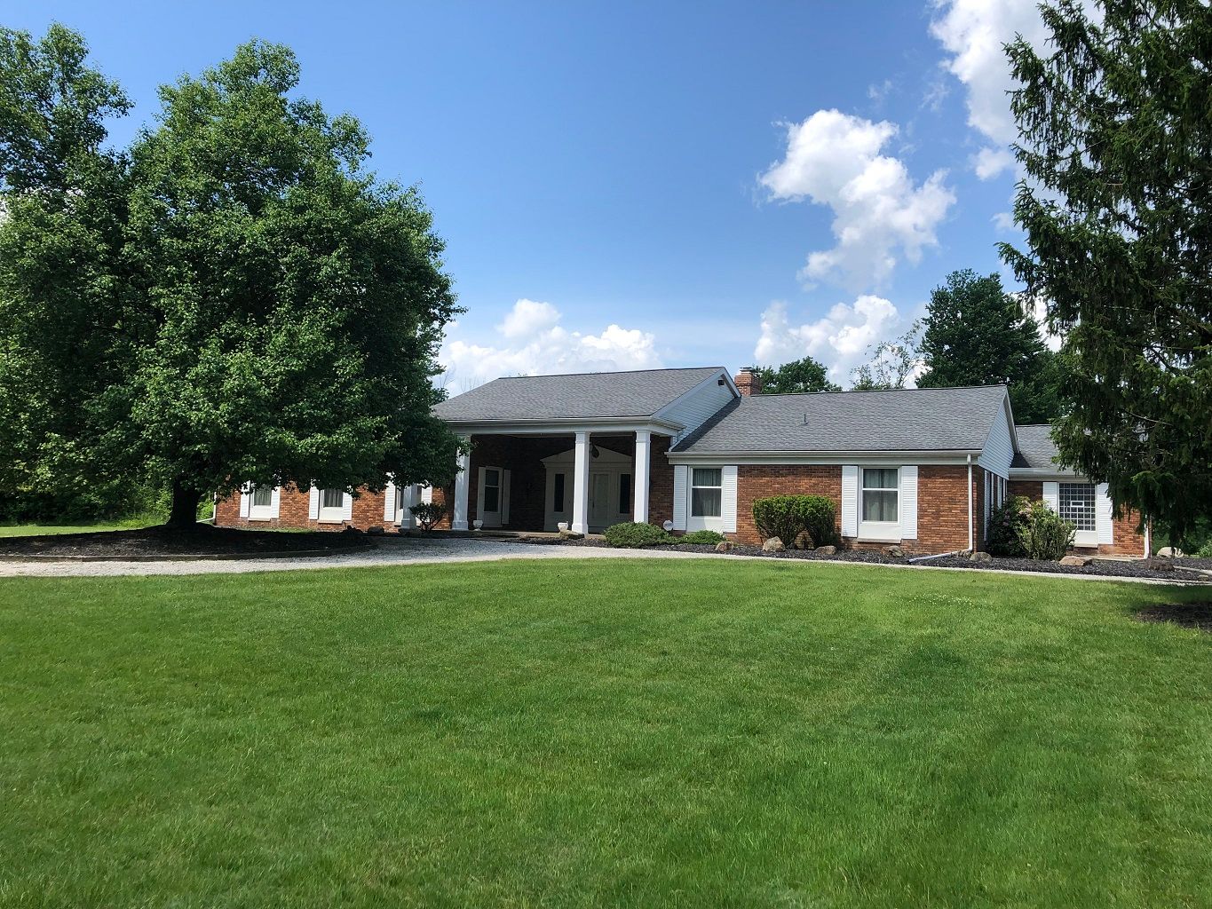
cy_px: 454
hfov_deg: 63.4
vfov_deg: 49.8
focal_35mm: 28
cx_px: 606
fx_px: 980
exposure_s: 1/1621
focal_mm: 3.99
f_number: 1.8
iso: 20
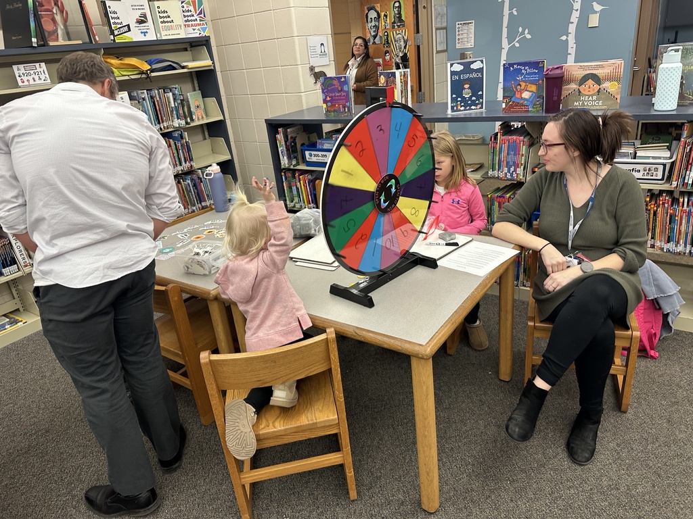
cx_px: 346
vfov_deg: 56.8
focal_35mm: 24
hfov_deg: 71.6
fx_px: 480
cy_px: 260
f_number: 1.78
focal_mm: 6.86
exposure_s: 1/60
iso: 160
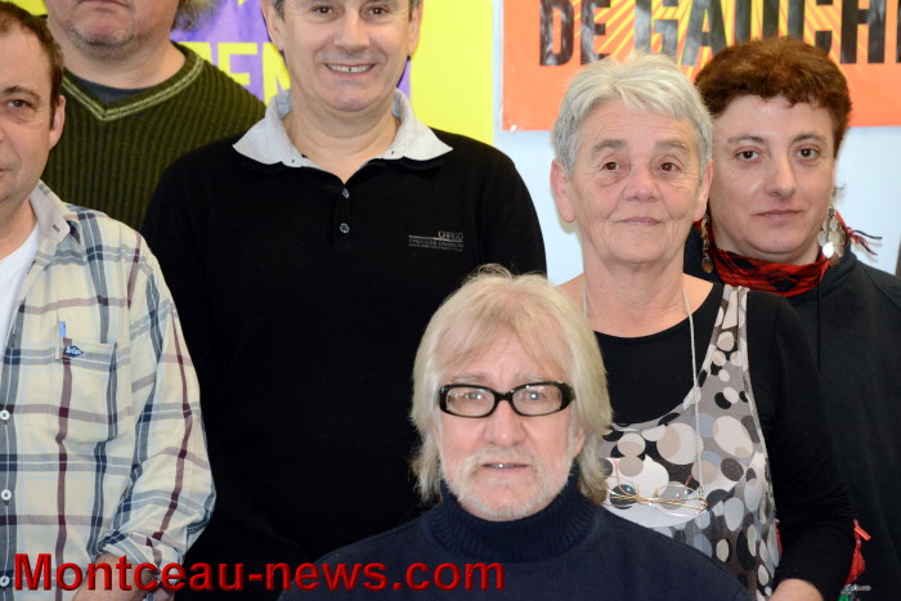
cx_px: 450
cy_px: 300
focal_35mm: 250
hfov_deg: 8.2
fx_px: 6258
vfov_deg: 5.5
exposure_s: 1/250
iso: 6400
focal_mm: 250
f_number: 8
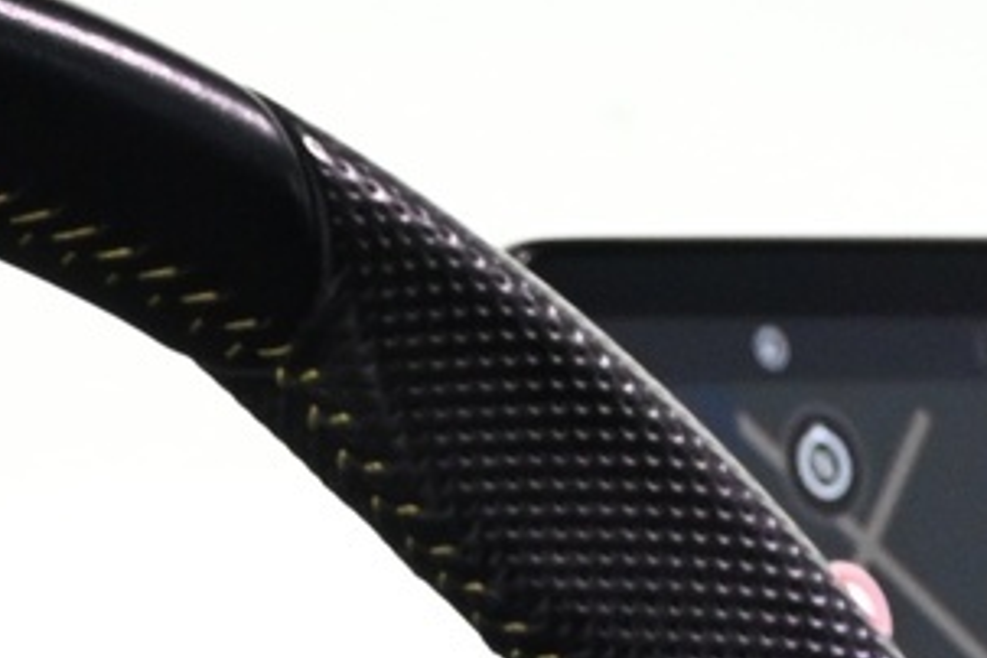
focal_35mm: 265
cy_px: 1446
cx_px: -169
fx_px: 7256
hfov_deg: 7.7
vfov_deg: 5.1
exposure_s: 1/25
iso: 1600
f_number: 5
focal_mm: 33
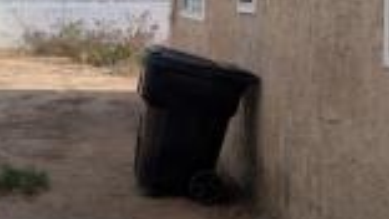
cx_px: 30
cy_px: 52
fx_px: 692
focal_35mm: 67
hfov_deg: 29.9
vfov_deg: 17.9
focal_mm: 6.9
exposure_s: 1/892
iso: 21
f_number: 1.68
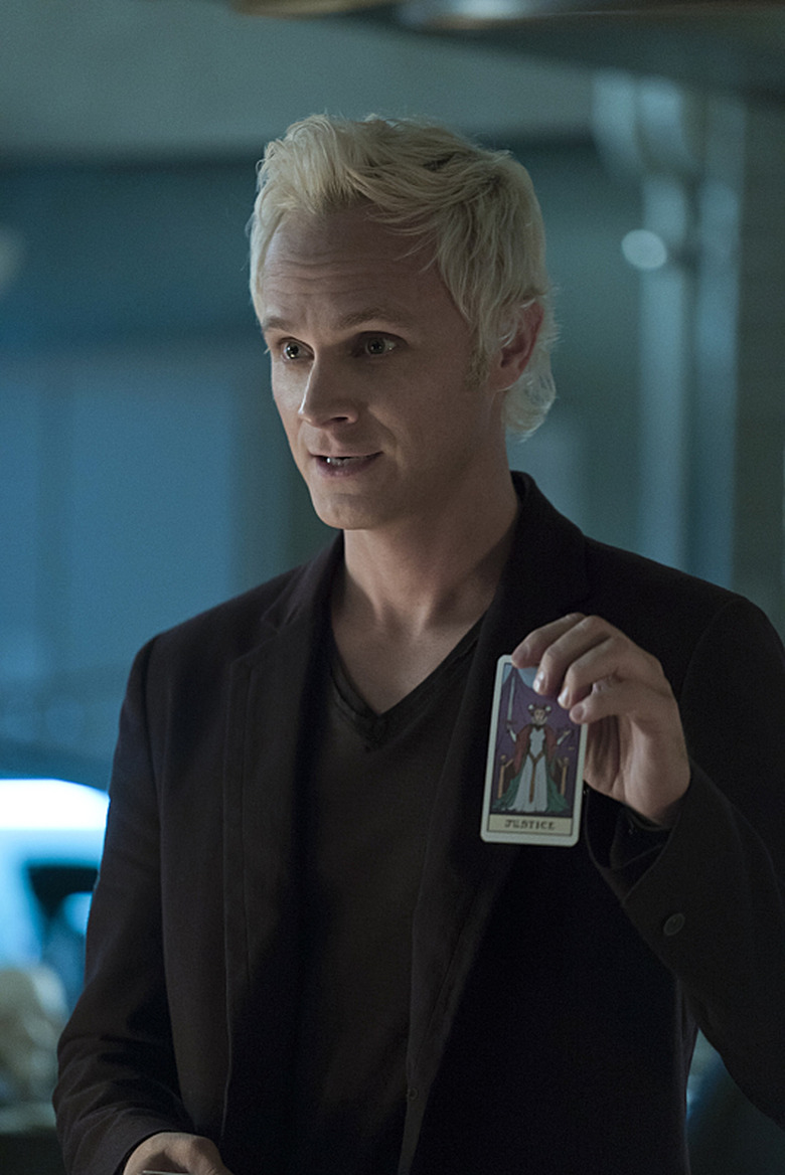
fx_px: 6533
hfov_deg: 6.9
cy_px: 588
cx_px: 392
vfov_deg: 10.3
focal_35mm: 200
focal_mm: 200
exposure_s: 1/160
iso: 5000
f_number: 4
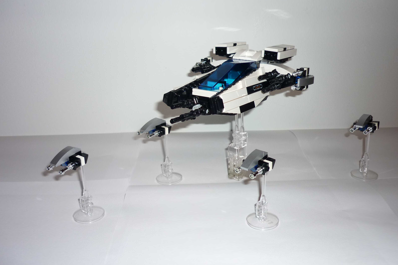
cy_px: 129
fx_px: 387
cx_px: 200
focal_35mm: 35
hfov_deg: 54.4
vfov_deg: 37.8
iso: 100
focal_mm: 5.5
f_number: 2.8
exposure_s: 1/30
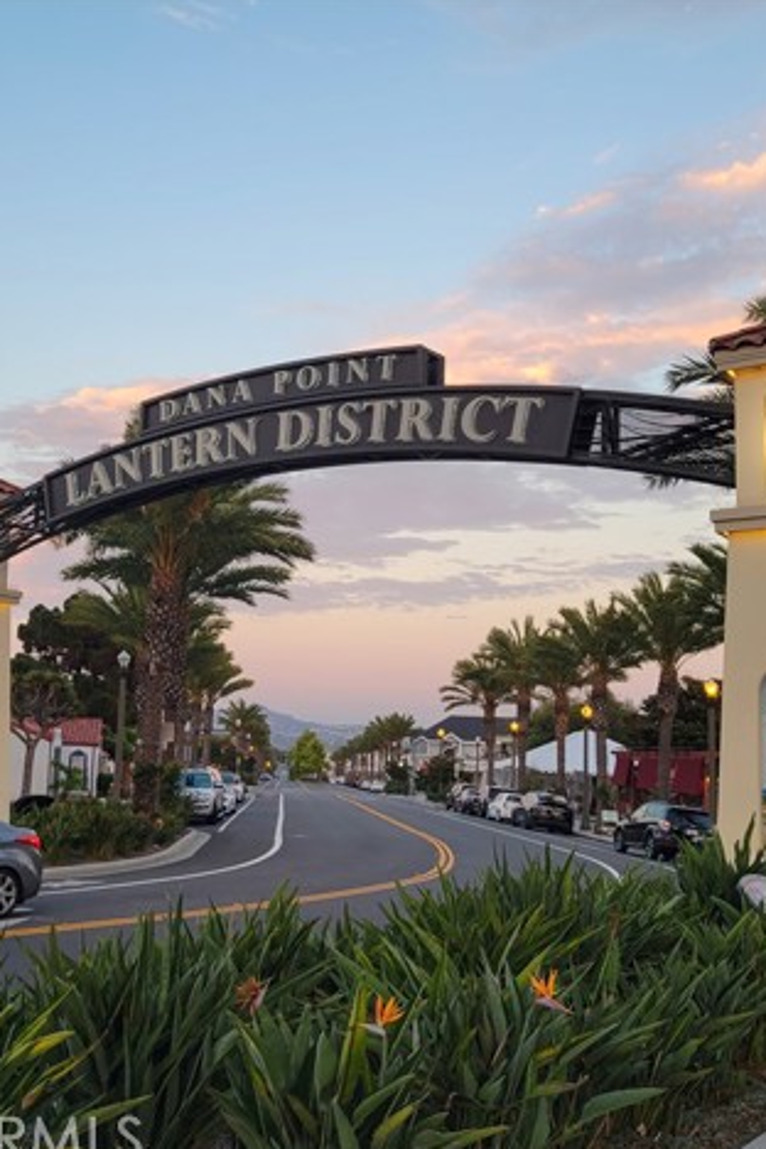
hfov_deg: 35.7
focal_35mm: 37
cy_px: 584
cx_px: 270
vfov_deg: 51.9
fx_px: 1181
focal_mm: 5.4
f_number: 1.8
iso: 50
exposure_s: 1/119
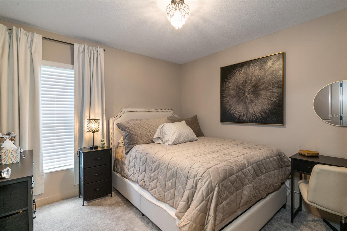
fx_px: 164
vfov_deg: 70.4
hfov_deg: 93.3
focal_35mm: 17
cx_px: 174
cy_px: 116
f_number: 16
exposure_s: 1.3
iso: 400
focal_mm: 17
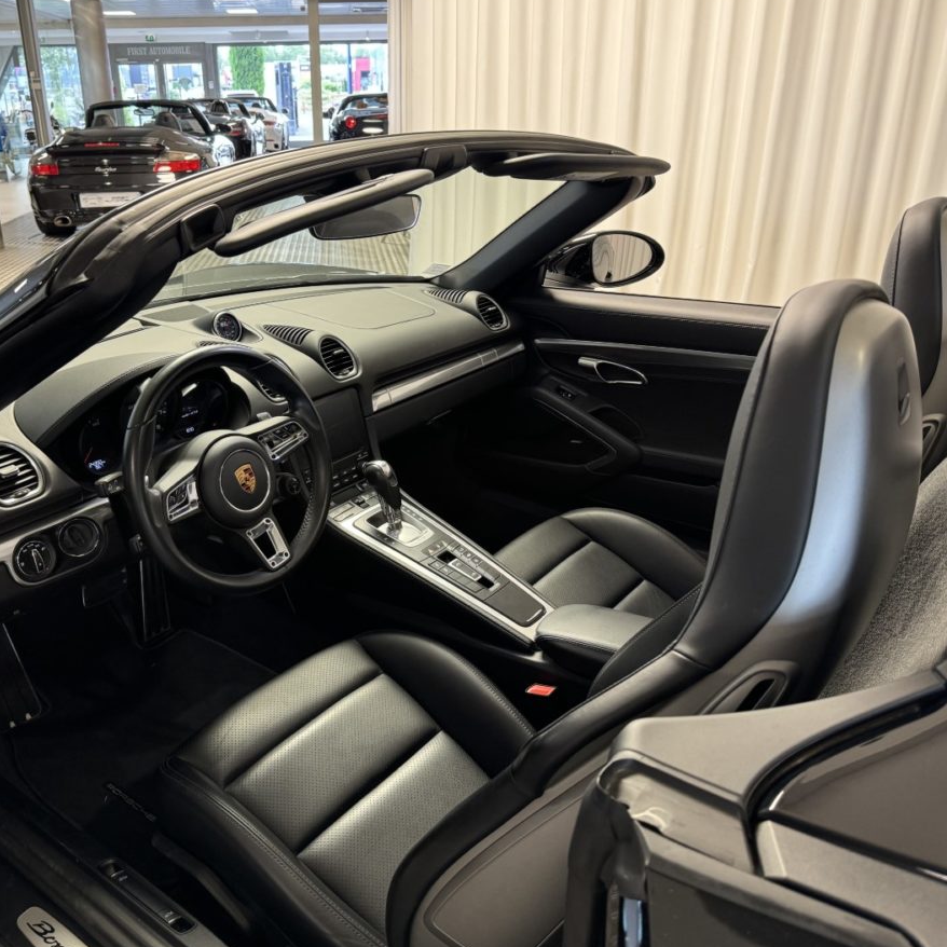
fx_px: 898
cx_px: 386
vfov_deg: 55.6
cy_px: 470
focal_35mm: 29
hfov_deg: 55.3
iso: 200
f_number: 1.78
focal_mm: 6.76
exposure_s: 1/50
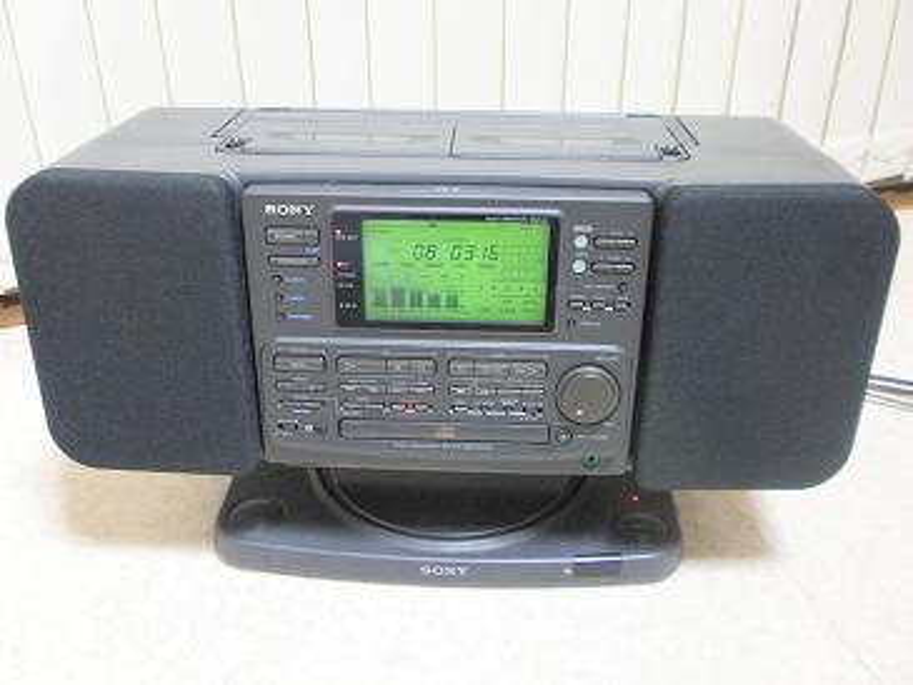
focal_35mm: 37
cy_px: 342
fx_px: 976
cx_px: 456
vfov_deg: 38.7
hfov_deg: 50.1
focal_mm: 6.6
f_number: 3.5
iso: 200
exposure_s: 1/5
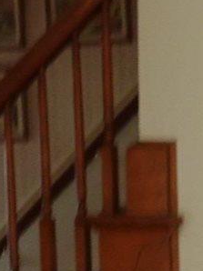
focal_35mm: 238
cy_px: 369
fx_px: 1864
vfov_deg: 8.2
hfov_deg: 5.9
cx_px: 577
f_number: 1.8
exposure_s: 1/30
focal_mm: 9.4
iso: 500
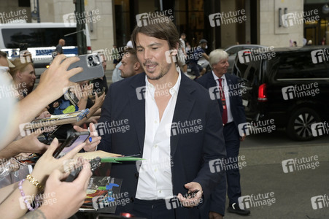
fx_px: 639
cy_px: 110
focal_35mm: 70
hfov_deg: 28.9
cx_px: 164
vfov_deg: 19.4
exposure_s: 1/250
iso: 400
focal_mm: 70
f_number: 7.1
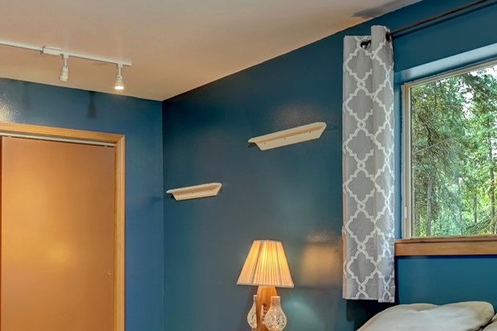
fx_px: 607
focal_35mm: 44
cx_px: 128
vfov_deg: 29.2
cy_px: 303
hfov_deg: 43.2
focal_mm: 16
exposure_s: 1/5
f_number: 2.8
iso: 400
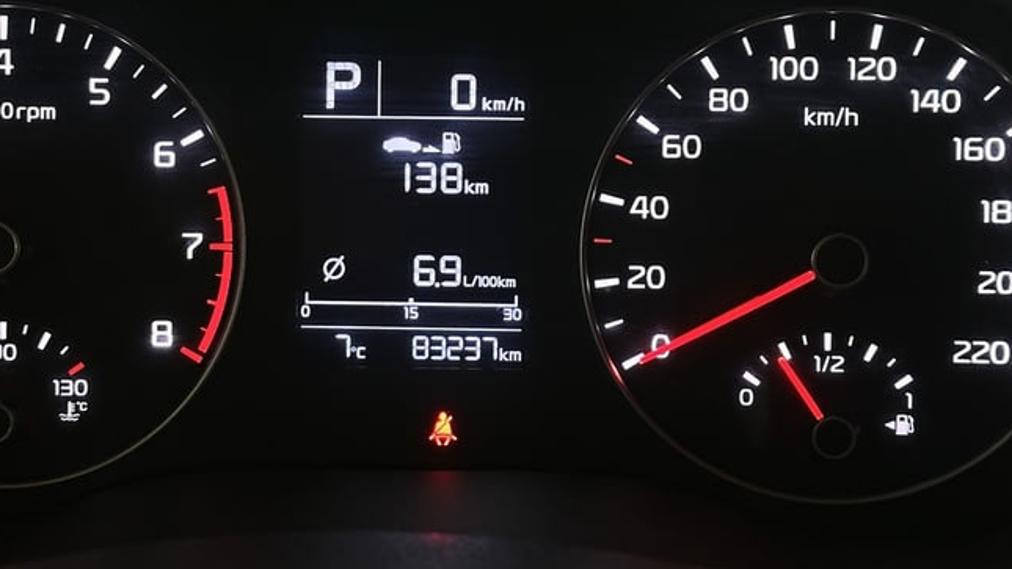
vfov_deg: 16.5
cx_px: 410
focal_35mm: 73
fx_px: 1959
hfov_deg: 28.9
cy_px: 187
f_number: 1.78
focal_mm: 6.86
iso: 160
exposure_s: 1/50
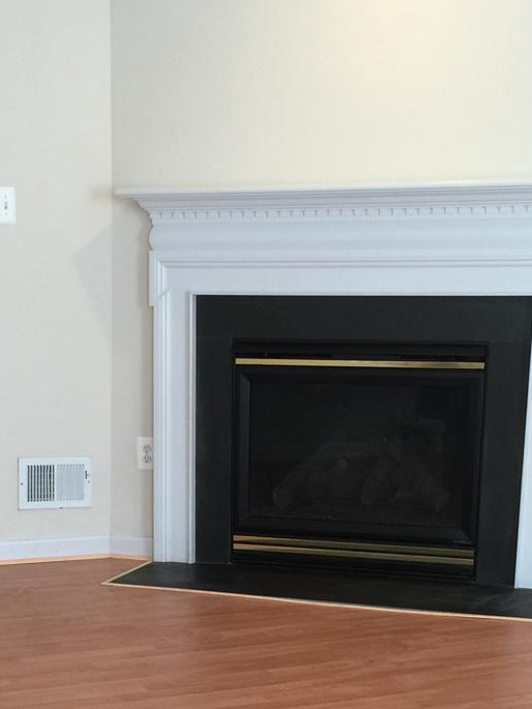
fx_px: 1332
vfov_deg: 28.7
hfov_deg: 22.5
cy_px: 627
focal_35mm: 65
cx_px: 198
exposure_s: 1/30
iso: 50
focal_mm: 4.15
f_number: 2.2
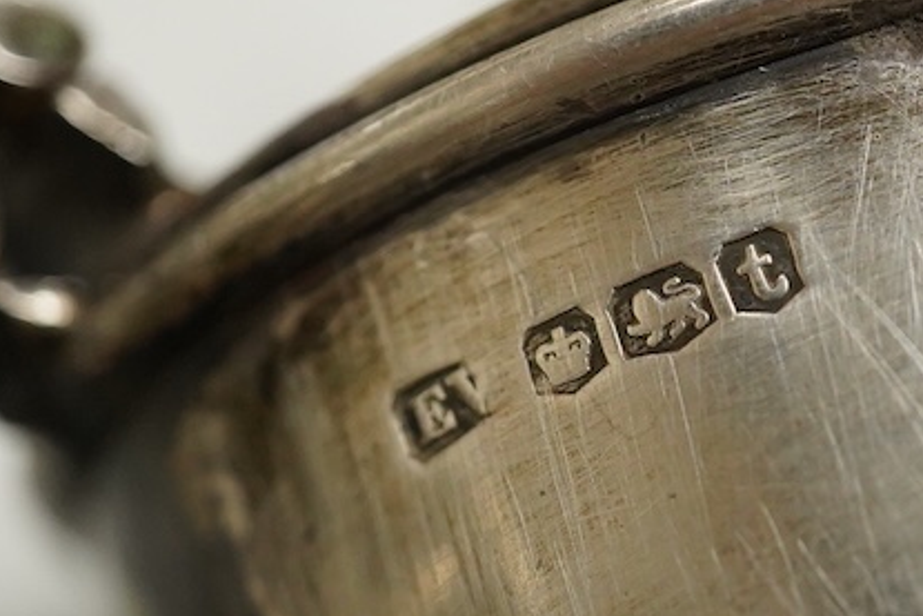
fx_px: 3129
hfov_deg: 16.7
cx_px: 737
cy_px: 282
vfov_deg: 11.2
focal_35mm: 122
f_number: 6.3
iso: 2500
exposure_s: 1/500
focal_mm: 30
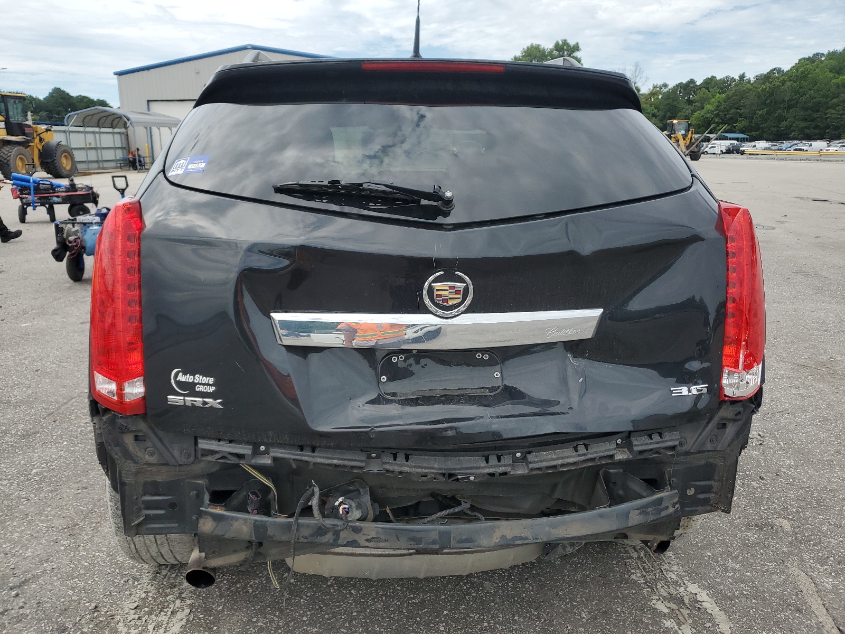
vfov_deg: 53.1
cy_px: 317
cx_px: 422
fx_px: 635
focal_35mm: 26
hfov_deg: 67.3
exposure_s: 1/2500
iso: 50
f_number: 1.5
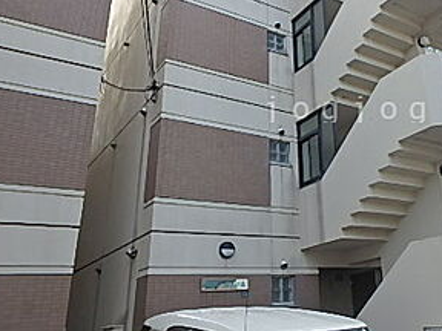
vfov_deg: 38.2
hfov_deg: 47.6
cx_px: 348
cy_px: 108
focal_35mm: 37
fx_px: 472
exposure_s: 1/400
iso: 125
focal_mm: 3.7
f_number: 3.5
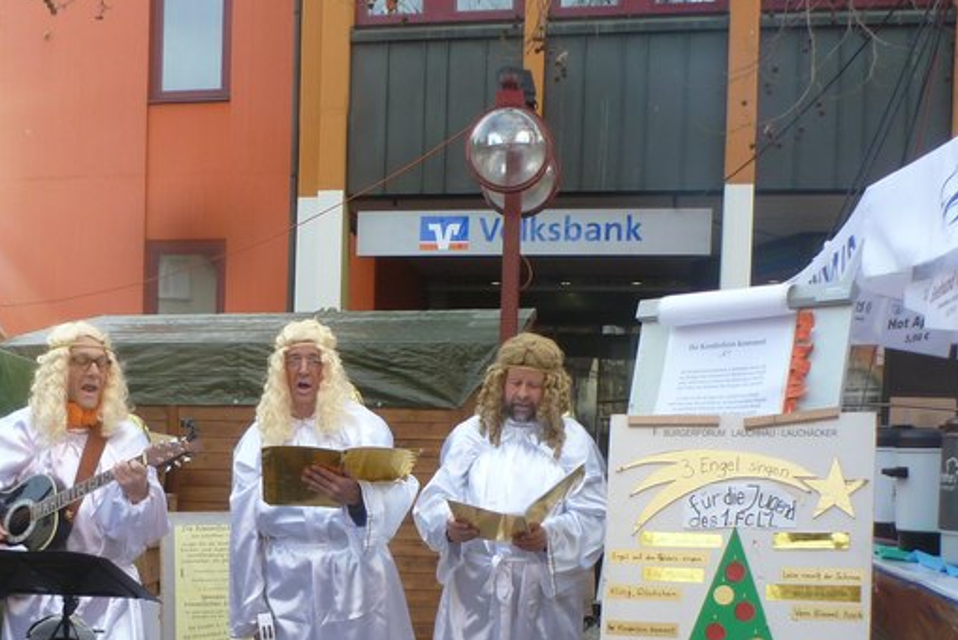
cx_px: 352
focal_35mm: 49
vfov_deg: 26.6
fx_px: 1305
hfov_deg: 40.0
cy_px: 580
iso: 100
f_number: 3.3
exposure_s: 1/80
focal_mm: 4.3
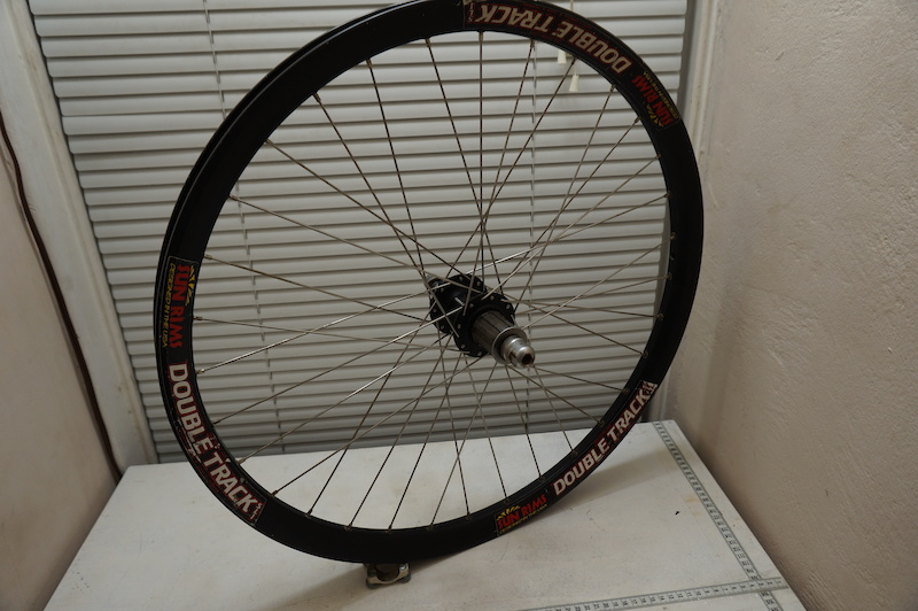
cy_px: 306
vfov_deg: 53.1
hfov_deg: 73.8
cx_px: 459
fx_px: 611
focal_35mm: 24
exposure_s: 1/160
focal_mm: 16
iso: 200
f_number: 4
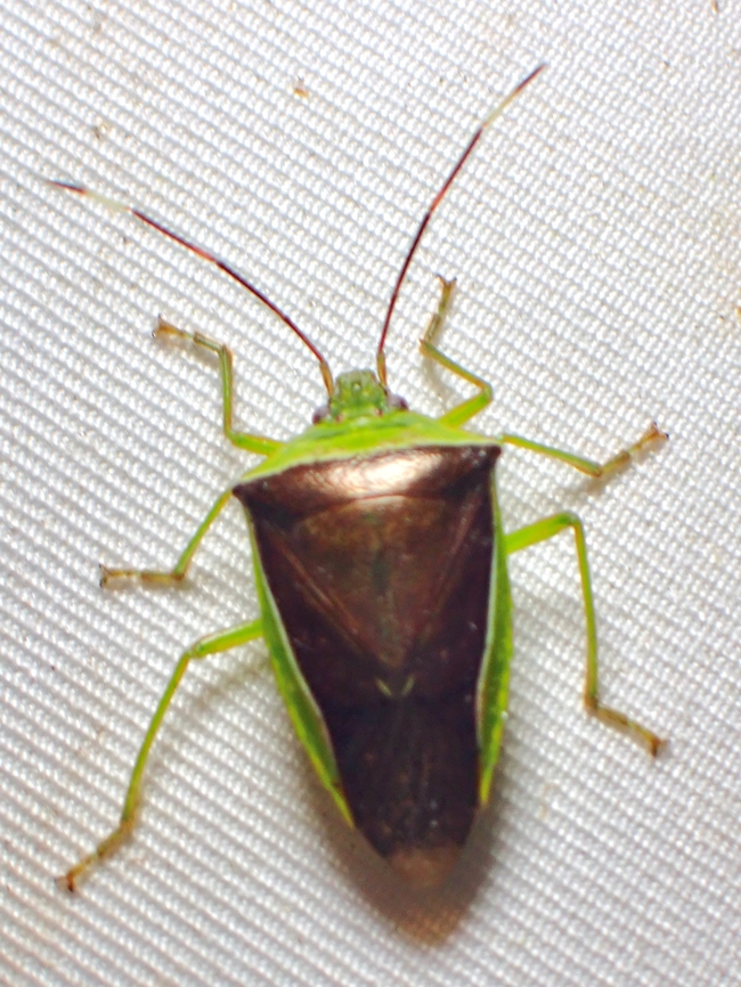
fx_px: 2853
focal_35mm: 100
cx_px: 370
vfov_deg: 19.6
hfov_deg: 14.8
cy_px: 494
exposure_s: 1/100
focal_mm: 18
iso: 250
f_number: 14
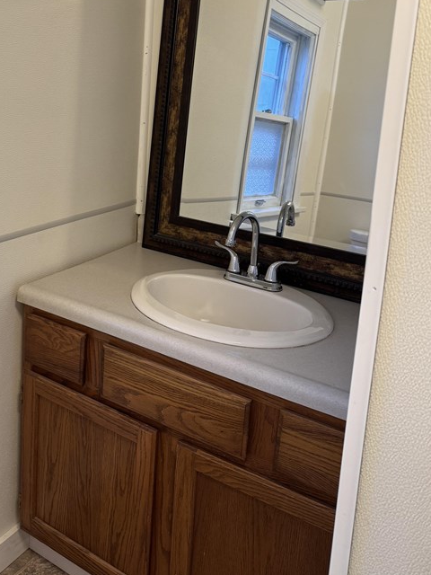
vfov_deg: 50.1
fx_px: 598
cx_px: 118
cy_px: 177
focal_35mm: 36
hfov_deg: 38.8
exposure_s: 1/60
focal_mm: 6.76
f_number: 1.78
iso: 160
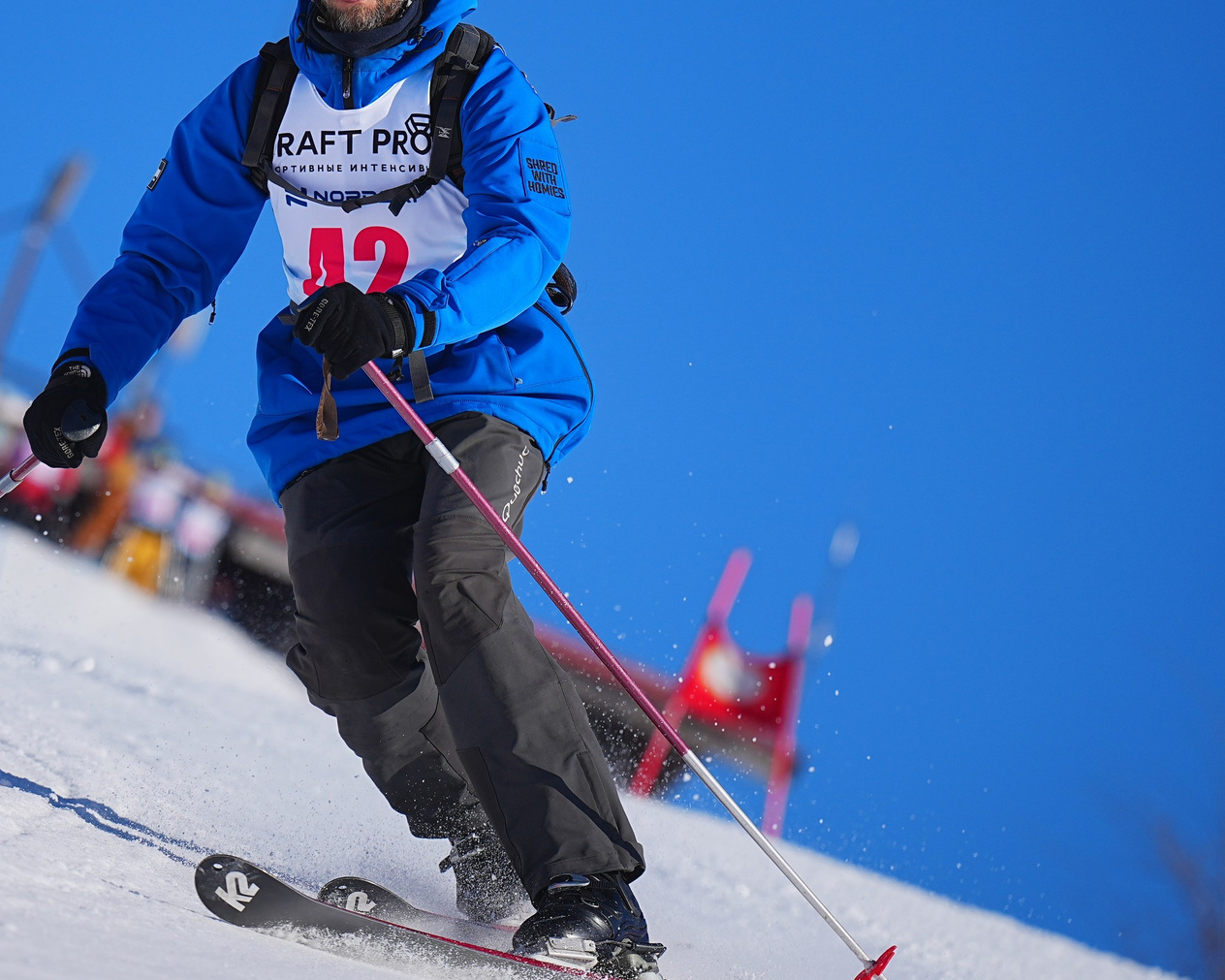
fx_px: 9716
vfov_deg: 5.8
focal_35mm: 268
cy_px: 300
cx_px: 309
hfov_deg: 7.2
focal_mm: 141
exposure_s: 1/5000
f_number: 2.8
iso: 100
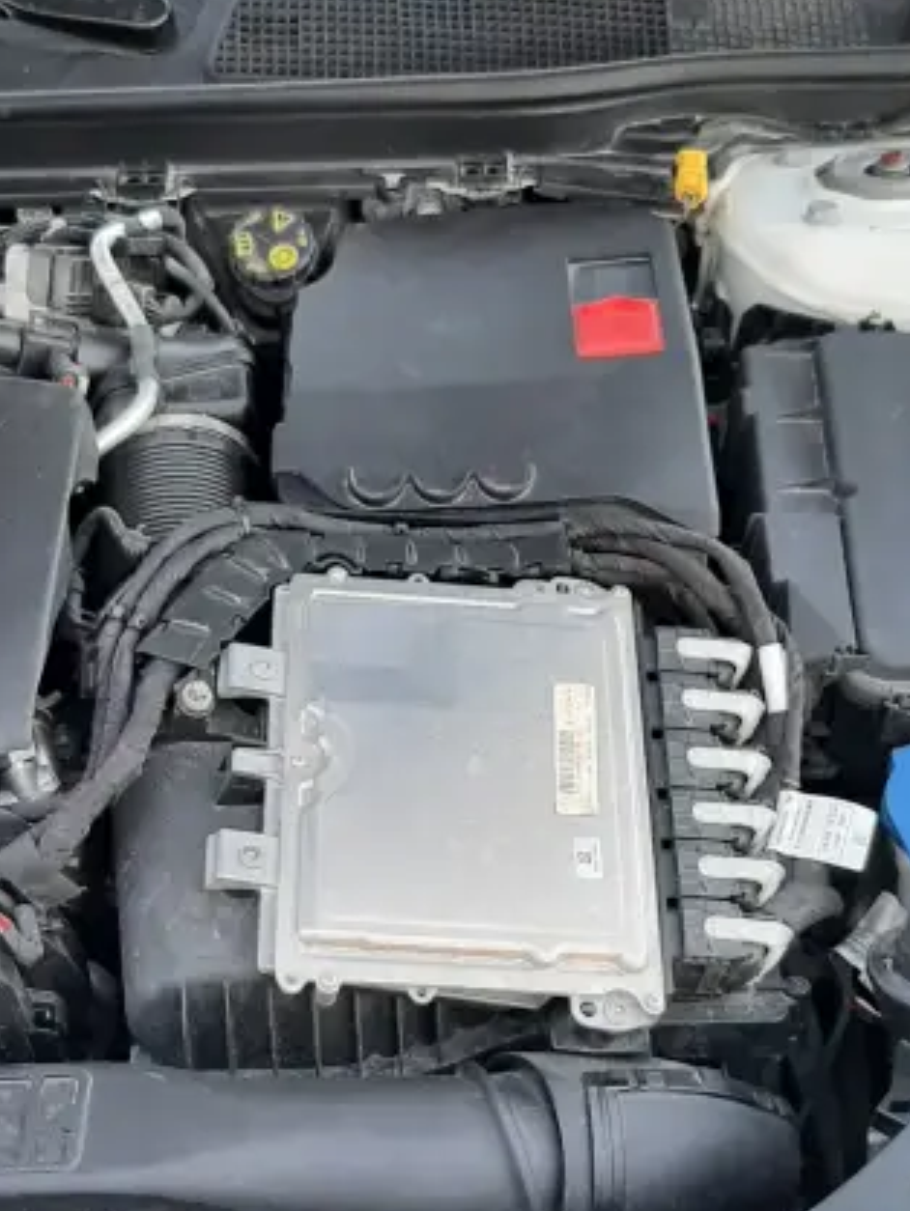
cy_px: 694
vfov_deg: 36.1
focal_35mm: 53
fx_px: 1856
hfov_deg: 27.5
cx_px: 406
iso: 40
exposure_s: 1/112
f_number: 1.7
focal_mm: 3.93
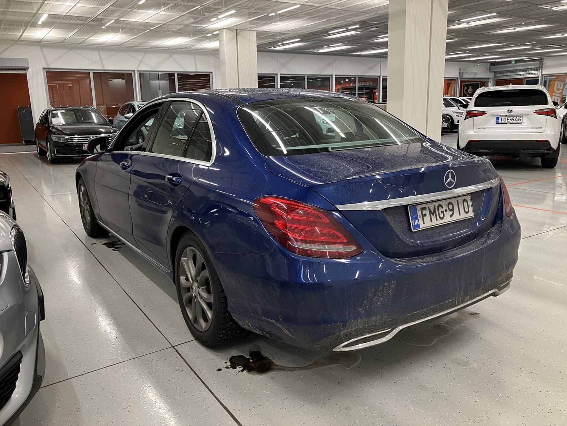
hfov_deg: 63.4
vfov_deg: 49.7
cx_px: 284
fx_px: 459
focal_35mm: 28
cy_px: 213
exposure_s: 1/50
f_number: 1.8
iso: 100
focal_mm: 3.99
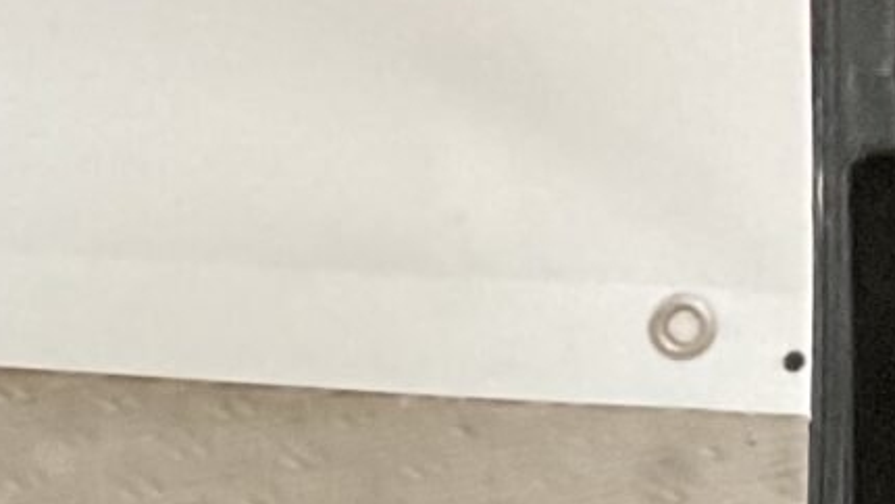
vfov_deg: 5.7
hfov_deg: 10.4
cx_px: -957
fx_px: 4462
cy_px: 1910
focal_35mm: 188
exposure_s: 1/60
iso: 200
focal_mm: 3
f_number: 1.8
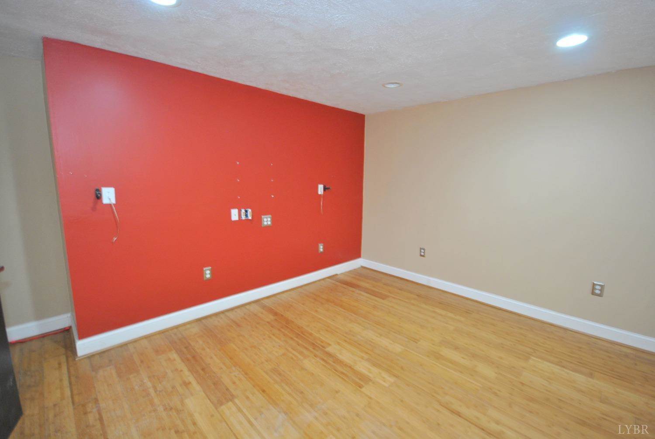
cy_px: 220
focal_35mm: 15
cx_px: 328
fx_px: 273
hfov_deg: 100.3
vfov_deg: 77.5
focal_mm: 10
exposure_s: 1/20
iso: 400
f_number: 4
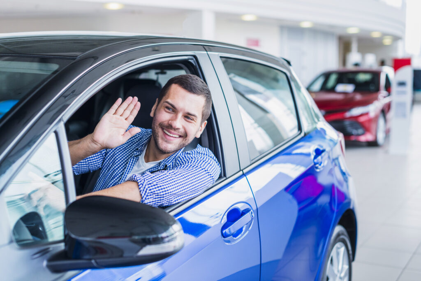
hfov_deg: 39.6
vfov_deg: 27.0
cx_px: 210
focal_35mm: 50
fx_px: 585
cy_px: 140
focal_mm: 50
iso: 500
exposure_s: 1/100
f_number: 2.8
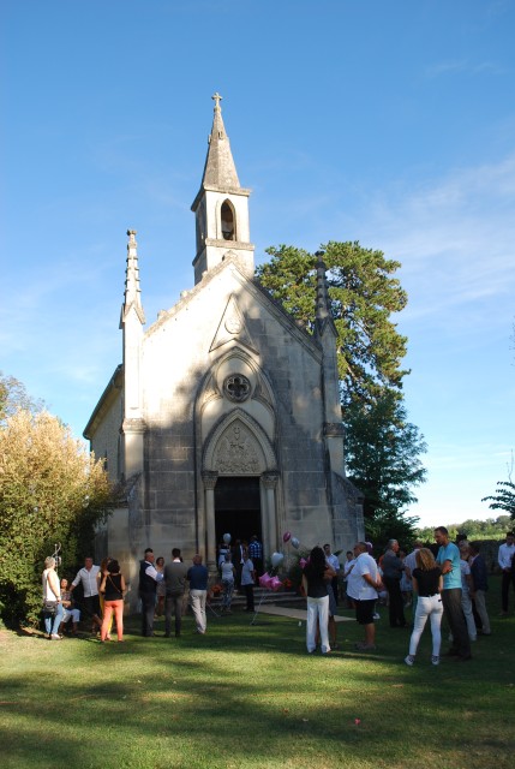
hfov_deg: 43.8
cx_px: 258
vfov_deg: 61.8
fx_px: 641
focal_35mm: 30
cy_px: 384
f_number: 5.6
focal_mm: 20
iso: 100
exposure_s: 1/200
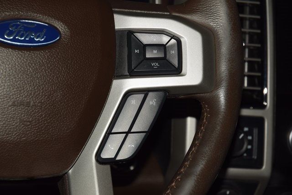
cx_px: 146
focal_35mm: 105
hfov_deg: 19.5
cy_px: 98
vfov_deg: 13.0
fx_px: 852
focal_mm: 70
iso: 100
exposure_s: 1/125
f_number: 8
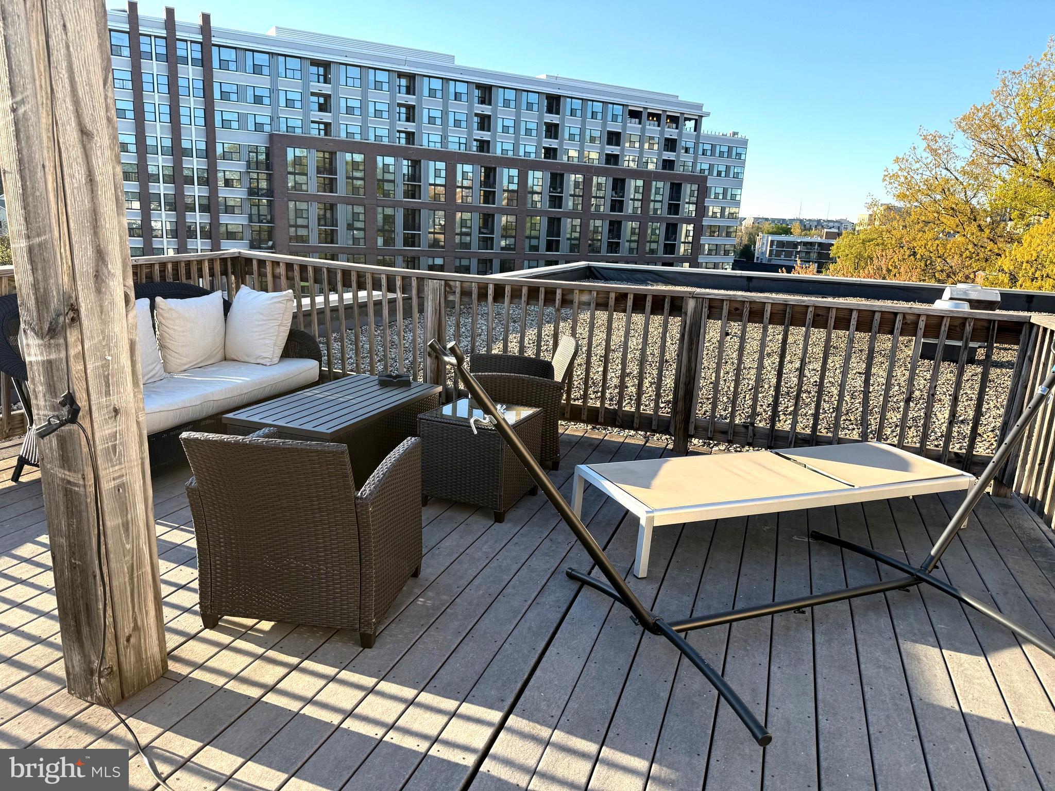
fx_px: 731
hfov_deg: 71.6
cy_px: 396
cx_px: 528
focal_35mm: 24
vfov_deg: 56.8
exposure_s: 1/868
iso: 80
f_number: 1.78
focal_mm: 6.76
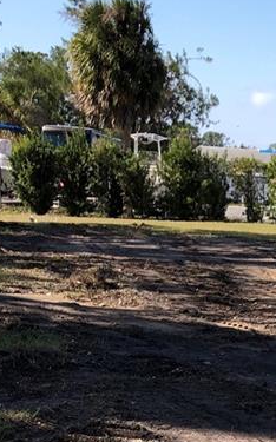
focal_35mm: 95
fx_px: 1145
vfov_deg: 19.1
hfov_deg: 13.2
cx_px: 363
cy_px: 665
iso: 20
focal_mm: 3.99
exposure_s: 1/883
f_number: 1.8
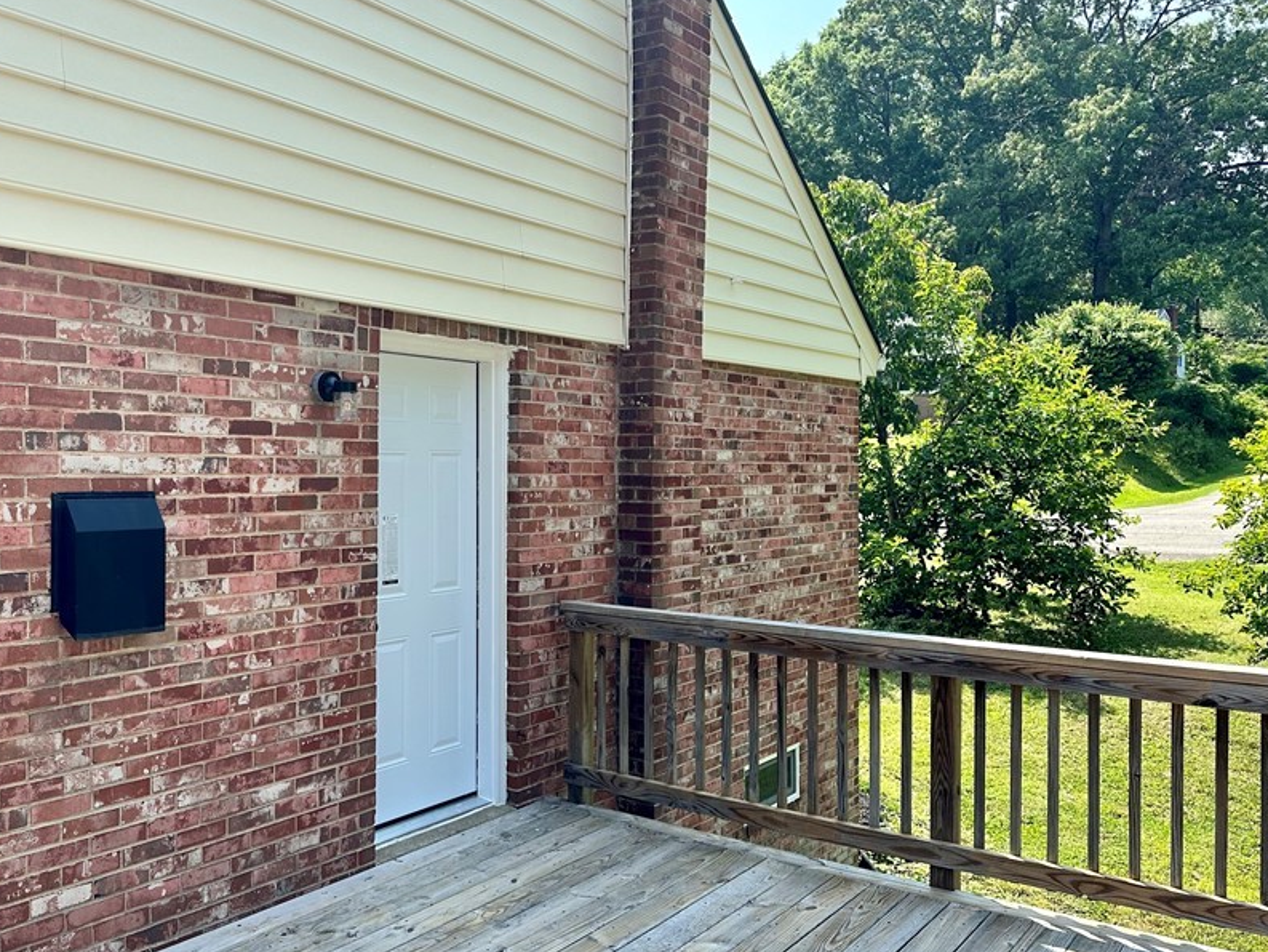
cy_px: 475
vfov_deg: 45.5
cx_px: 488
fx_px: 1136
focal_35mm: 31
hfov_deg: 57.7
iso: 80
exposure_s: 1/1664
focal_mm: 6.86
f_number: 1.78
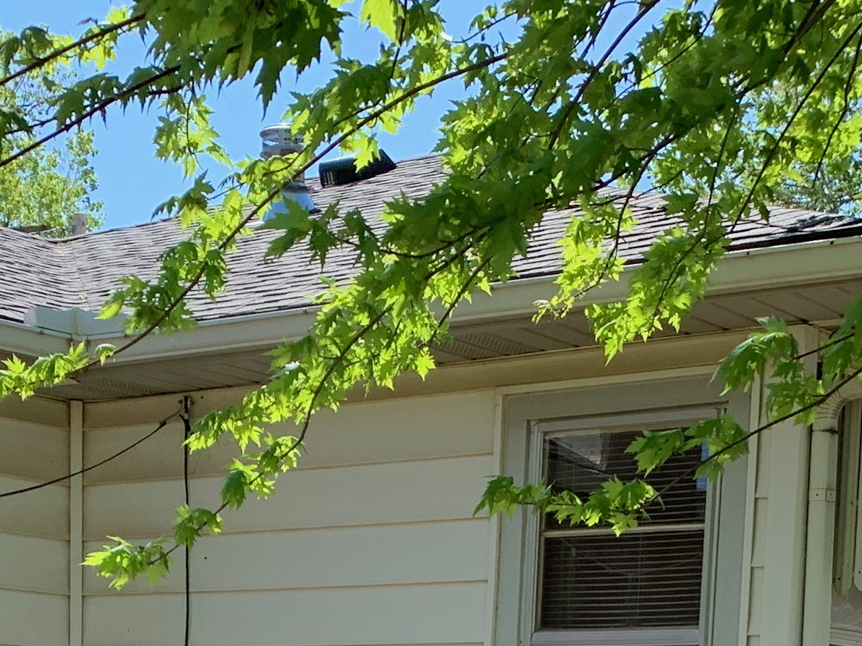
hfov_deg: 22.2
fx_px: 2191
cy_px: 1011
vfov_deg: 15.3
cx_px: 314
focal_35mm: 88
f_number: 1.8
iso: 25
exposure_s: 1/849
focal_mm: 4.25
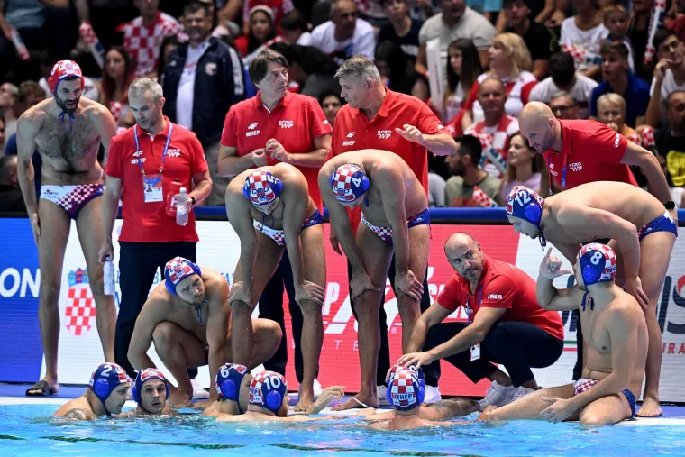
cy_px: 228
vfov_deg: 3.4
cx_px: 342
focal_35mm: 400
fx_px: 7612
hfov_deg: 5.2
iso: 5000
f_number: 4
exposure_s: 1/1250
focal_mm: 400
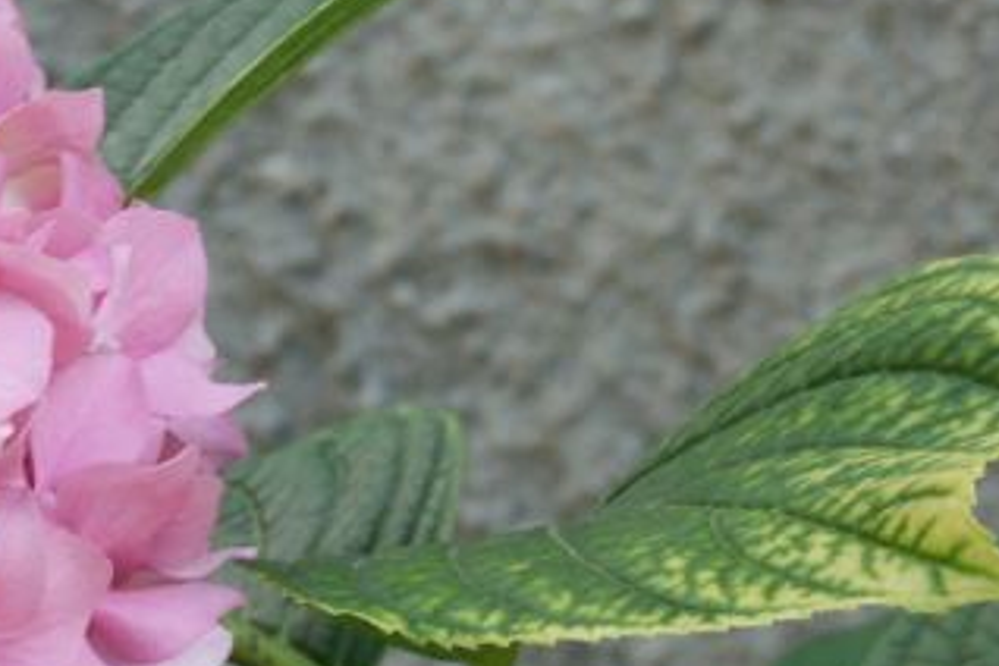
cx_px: -44
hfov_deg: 7.2
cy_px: 547
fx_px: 7853
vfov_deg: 4.9
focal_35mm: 283
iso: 100
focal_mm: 26.73
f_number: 5.6
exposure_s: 1/250
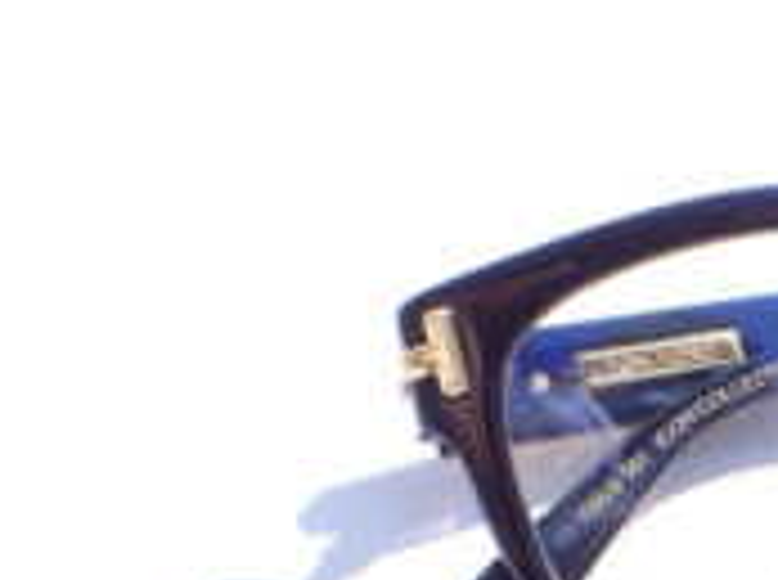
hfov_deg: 20.8
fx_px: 1996
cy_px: 710
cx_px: 897
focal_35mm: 89
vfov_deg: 15.9
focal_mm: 6.37
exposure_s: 1/500
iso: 100
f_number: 3.5
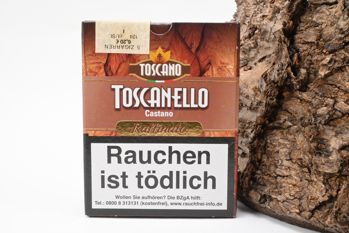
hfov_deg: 52.2
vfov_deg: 36.2
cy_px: 116
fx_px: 356
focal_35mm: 37
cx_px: 174
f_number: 22
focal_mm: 24.5
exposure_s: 1/15
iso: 640
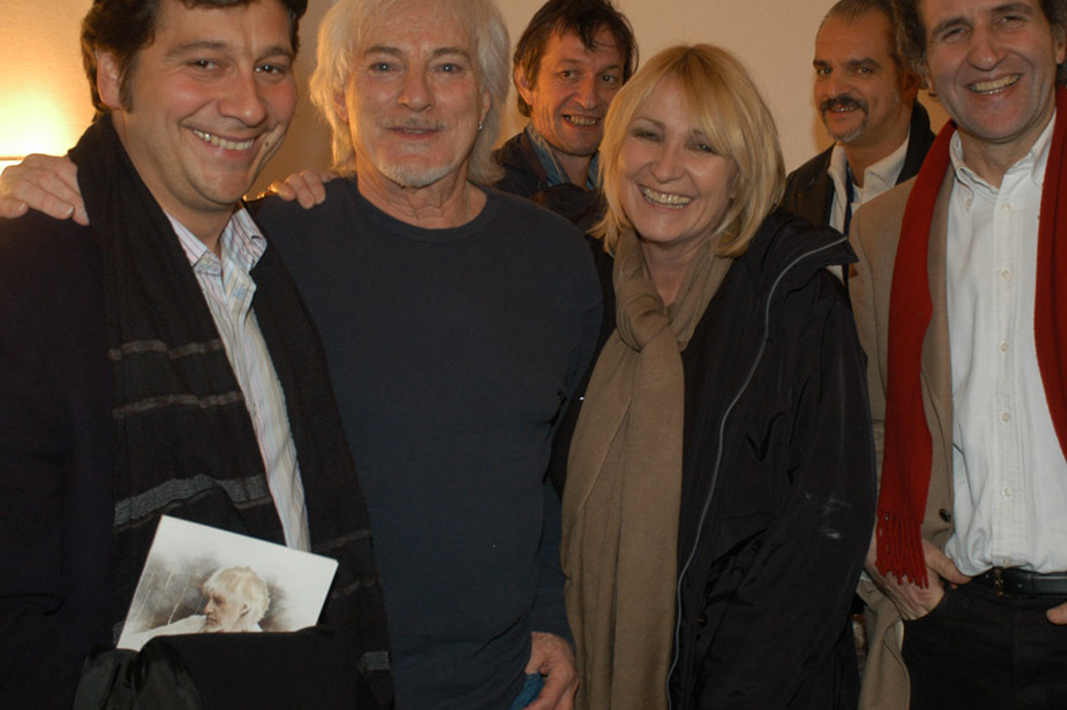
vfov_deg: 25.9
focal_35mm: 52
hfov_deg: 38.1
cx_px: 620
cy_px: 323
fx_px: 1540
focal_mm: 28
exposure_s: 1/60
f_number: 5.6
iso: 400
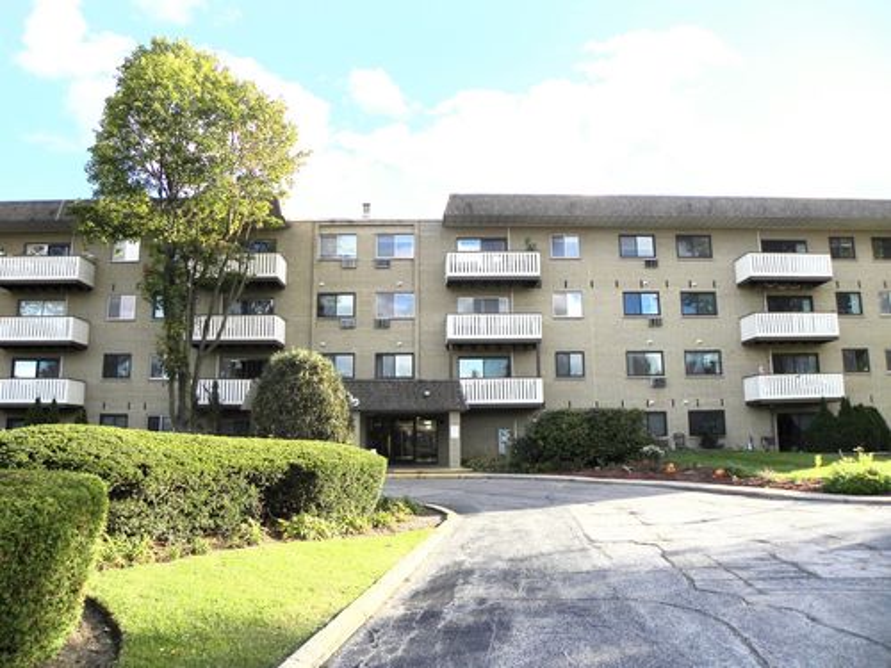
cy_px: 334
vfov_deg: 53.1
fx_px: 669
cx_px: 446
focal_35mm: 26
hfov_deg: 67.3
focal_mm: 4.6
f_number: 2.8
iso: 64
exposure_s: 1/304
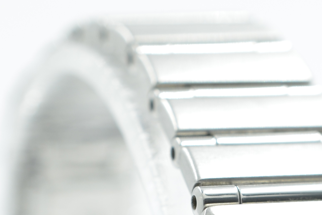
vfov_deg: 5.6
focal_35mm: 243
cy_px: 373
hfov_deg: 8.5
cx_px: 269
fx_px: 2174
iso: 250
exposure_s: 1/50
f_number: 8
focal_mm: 40
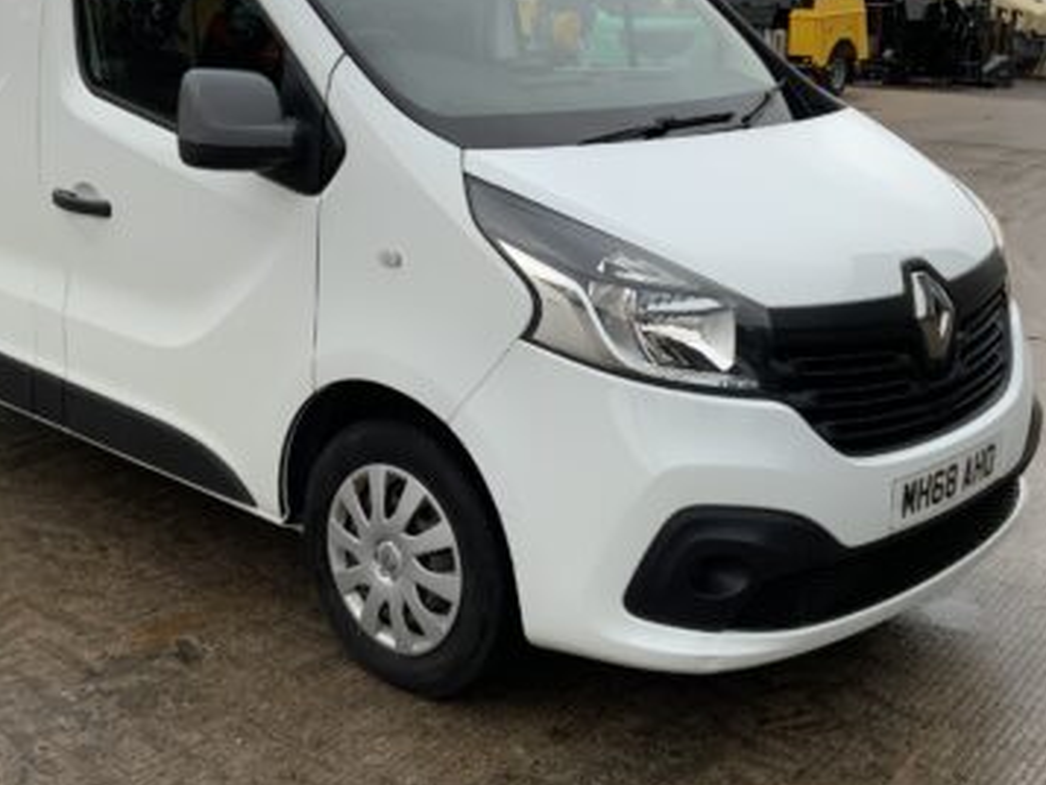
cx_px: 507
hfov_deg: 36.8
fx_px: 1572
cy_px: 237
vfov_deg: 27.8
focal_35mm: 52
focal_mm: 3
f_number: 1.8
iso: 16
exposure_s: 1/189
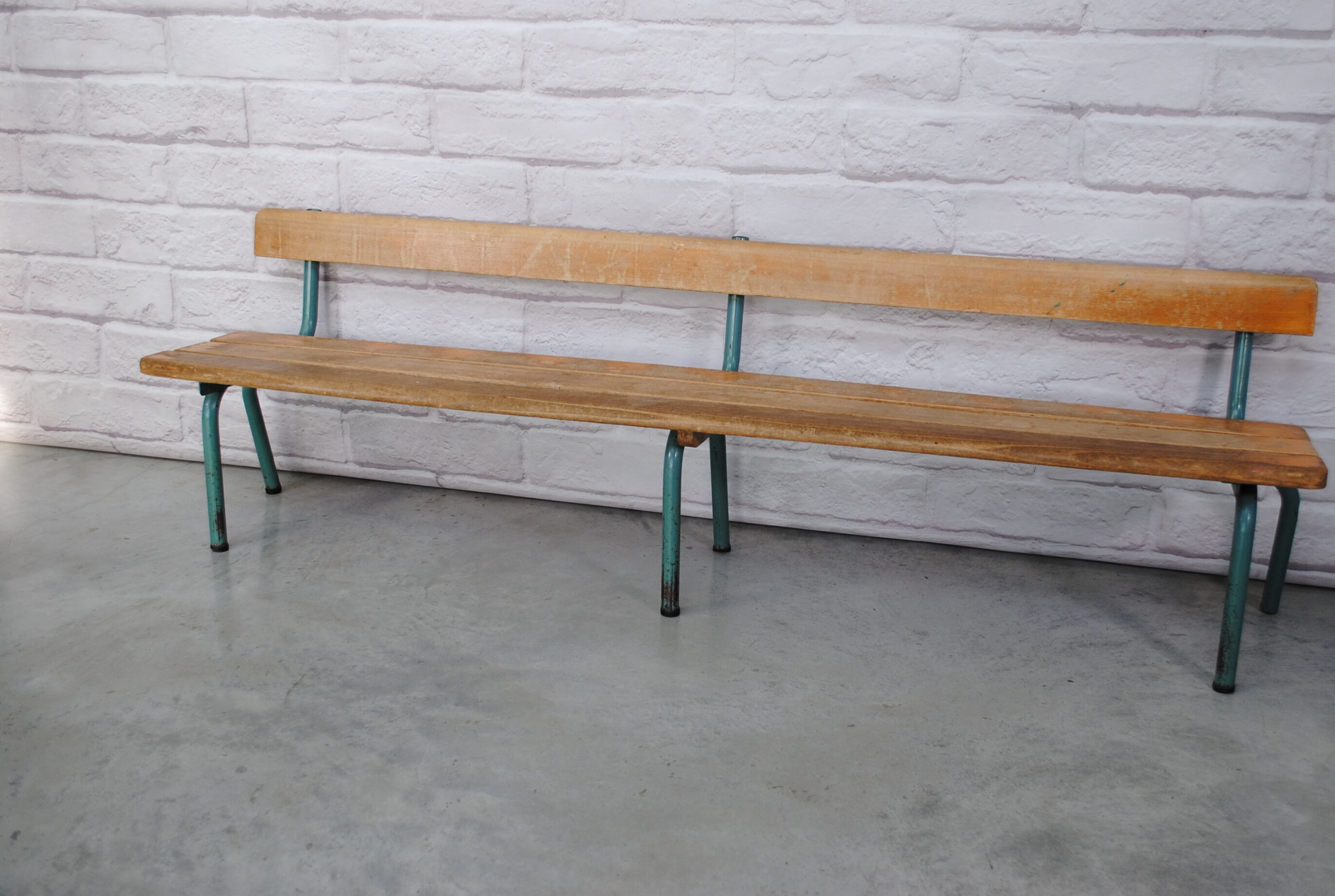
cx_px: 707
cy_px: 432
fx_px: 1301
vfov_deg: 38.0
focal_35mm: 35
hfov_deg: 54.3
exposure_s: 1/100
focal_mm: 22
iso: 200
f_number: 5
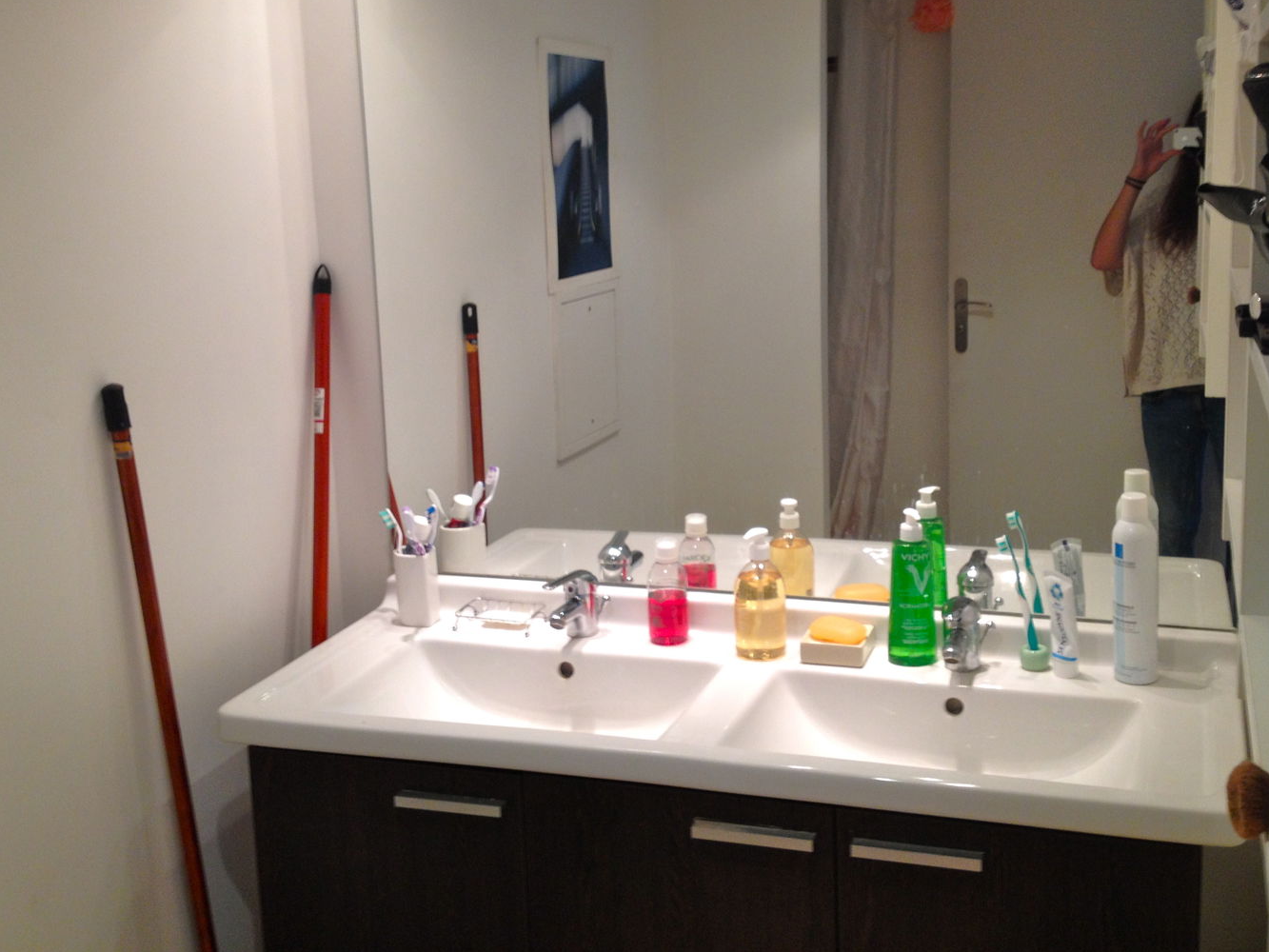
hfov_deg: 44.7
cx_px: 699
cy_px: 383
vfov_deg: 34.2
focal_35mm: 42
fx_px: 1540
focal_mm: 4.28
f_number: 2.4
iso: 64
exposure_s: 1/20
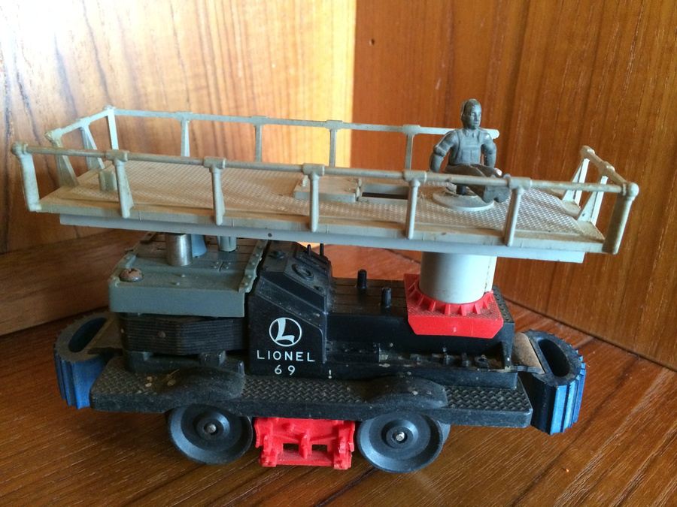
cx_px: 338
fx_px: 587
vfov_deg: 46.8
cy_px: 254
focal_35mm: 30
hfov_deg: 60.0
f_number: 2.2
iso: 320
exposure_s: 1/30
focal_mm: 4.12
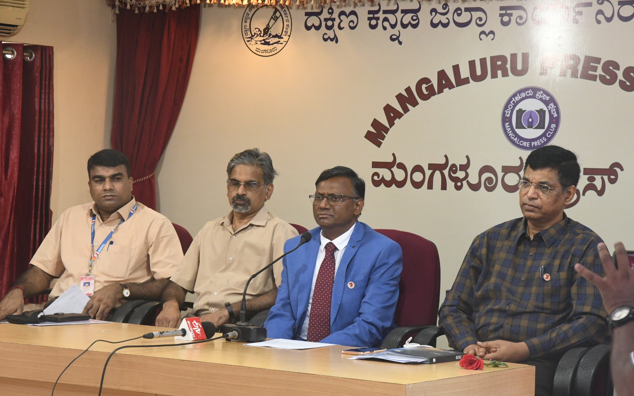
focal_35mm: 100
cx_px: 317
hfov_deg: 20.9
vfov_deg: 13.1
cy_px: 208
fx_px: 1719
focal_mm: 65
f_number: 8
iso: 4000
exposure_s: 1/160
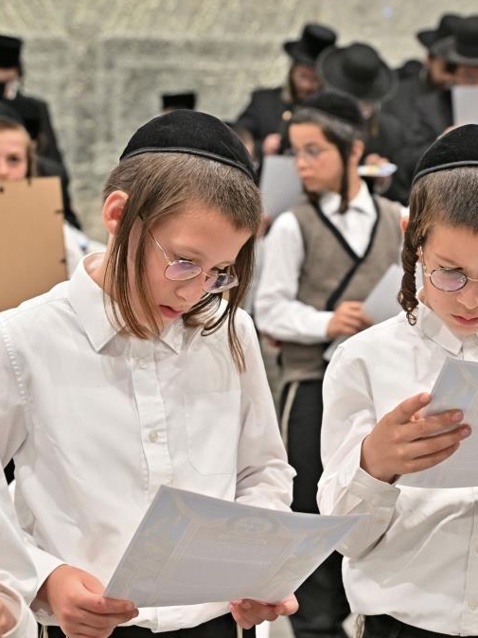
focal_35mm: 76
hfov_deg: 19.3
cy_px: 318
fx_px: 1400
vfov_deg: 25.7
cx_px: 313
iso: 1000
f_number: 4
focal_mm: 52
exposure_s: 1/160
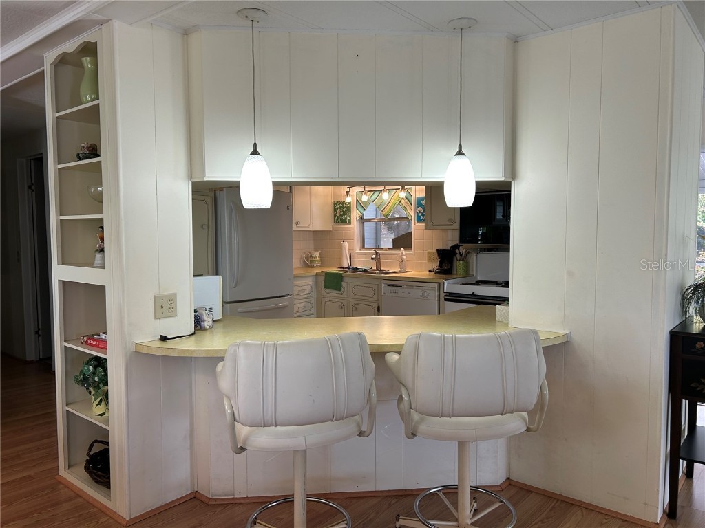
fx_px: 530
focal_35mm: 26
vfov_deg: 53.1
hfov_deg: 67.3
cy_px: 264
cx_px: 352
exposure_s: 1/120
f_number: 1.5
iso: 64
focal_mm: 5.7
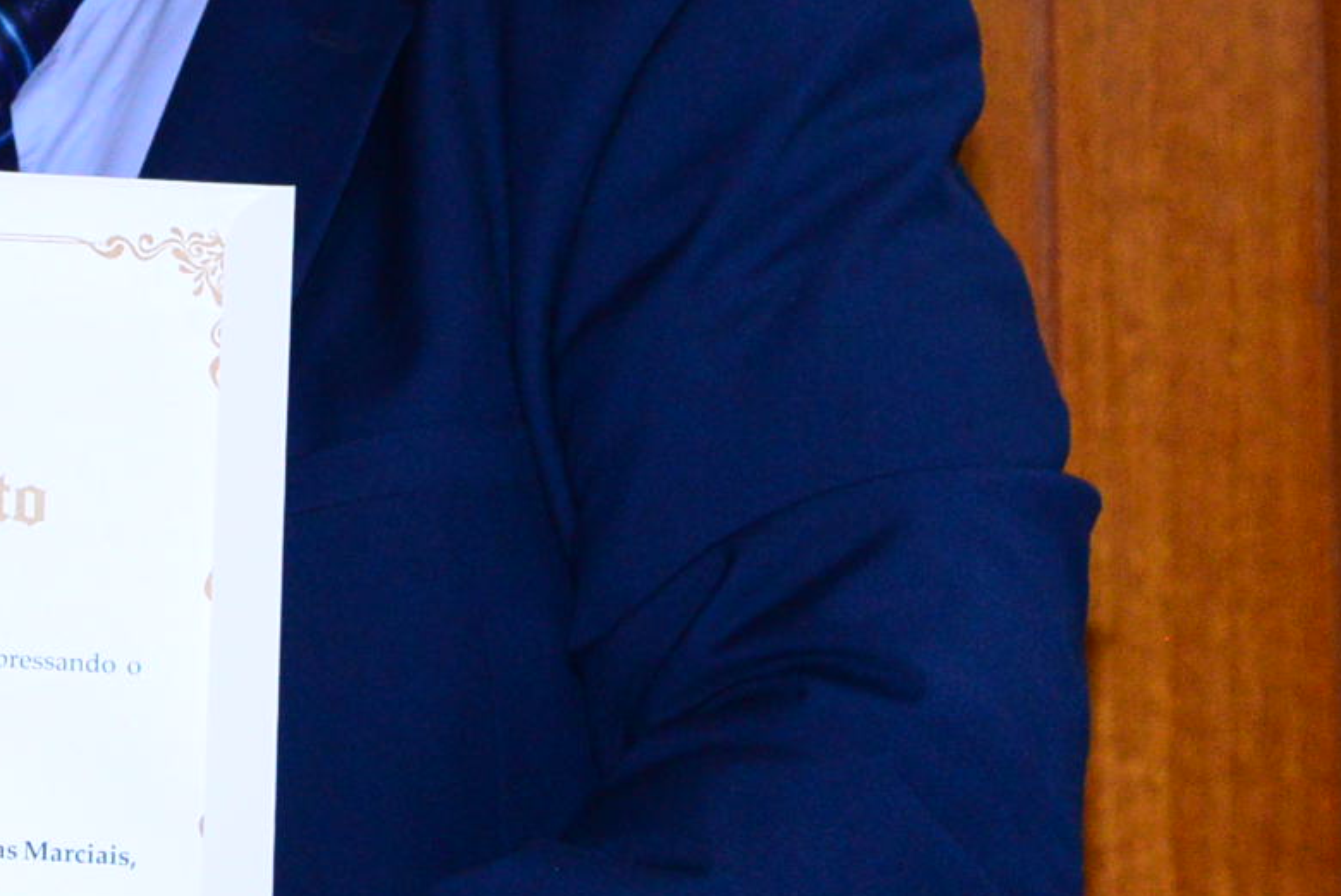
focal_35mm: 239
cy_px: 5
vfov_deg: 5.7
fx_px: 8907
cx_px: -193
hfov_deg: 8.5
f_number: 4.5
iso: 2500
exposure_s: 1/125
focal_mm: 62
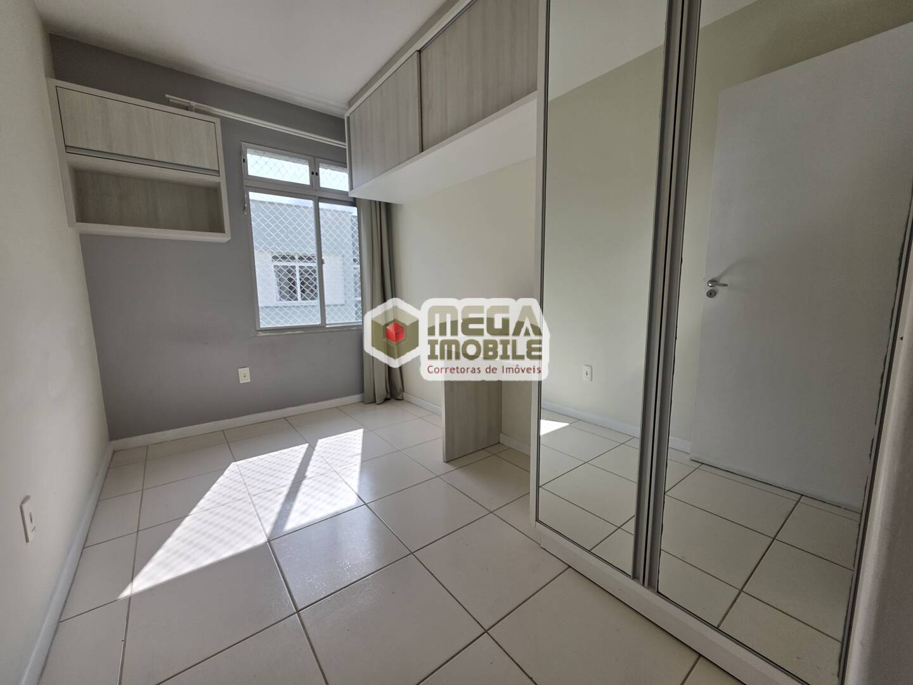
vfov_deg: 89.9
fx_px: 343
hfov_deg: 106.2
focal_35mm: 13
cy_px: 342
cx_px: 456
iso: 40
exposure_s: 1/1276
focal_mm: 2.2
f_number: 1.9
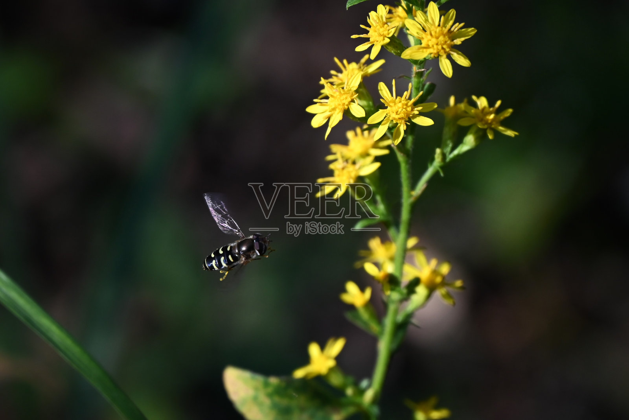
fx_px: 3496
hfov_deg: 10.3
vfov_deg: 6.9
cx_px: 314
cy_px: 210
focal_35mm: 200
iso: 640
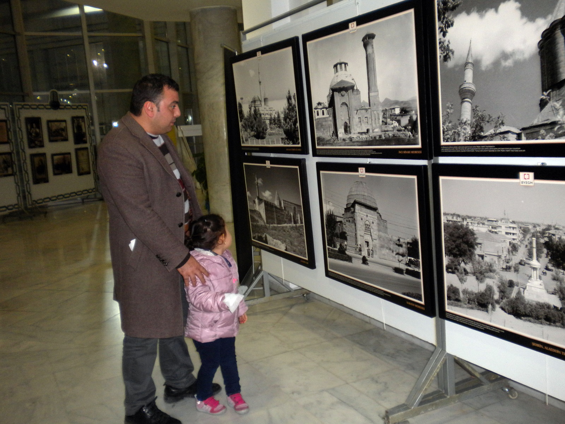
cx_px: 282
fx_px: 571
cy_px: 212
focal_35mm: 35
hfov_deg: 52.6
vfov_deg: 40.7
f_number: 3.1
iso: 200
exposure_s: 1/30
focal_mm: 6.3
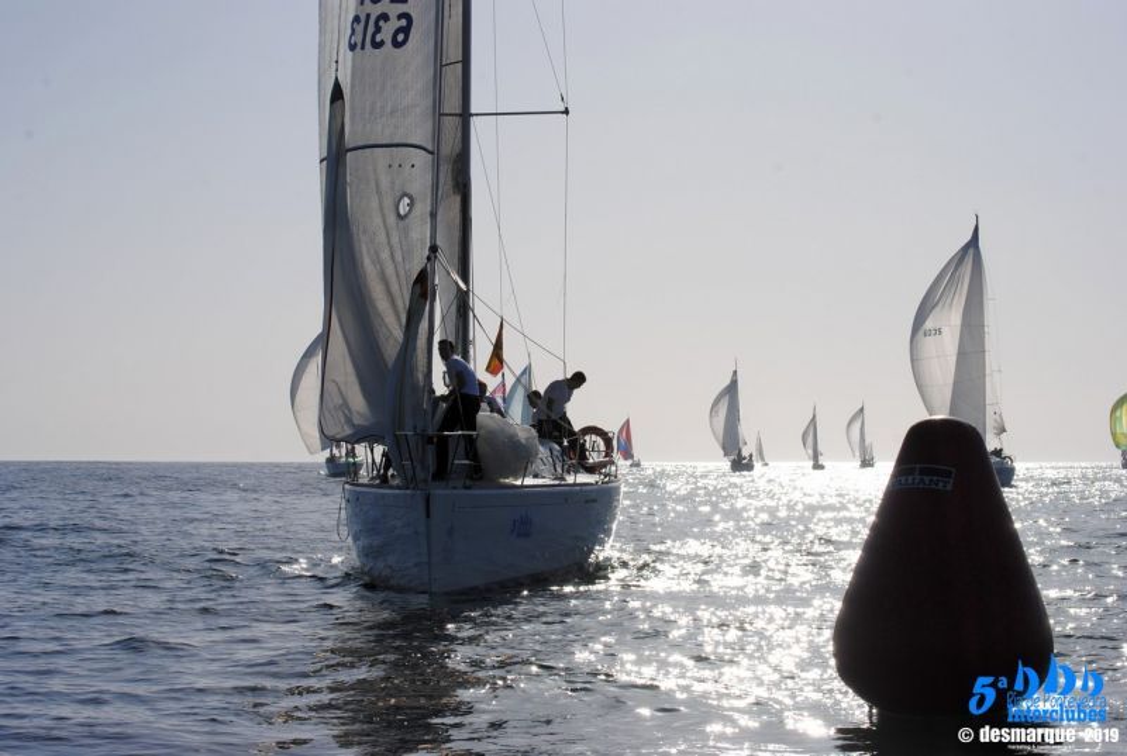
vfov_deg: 16.6
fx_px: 2588
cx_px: 564
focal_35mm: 82
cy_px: 378
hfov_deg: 24.6
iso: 100
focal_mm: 55
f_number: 11
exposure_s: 1/500
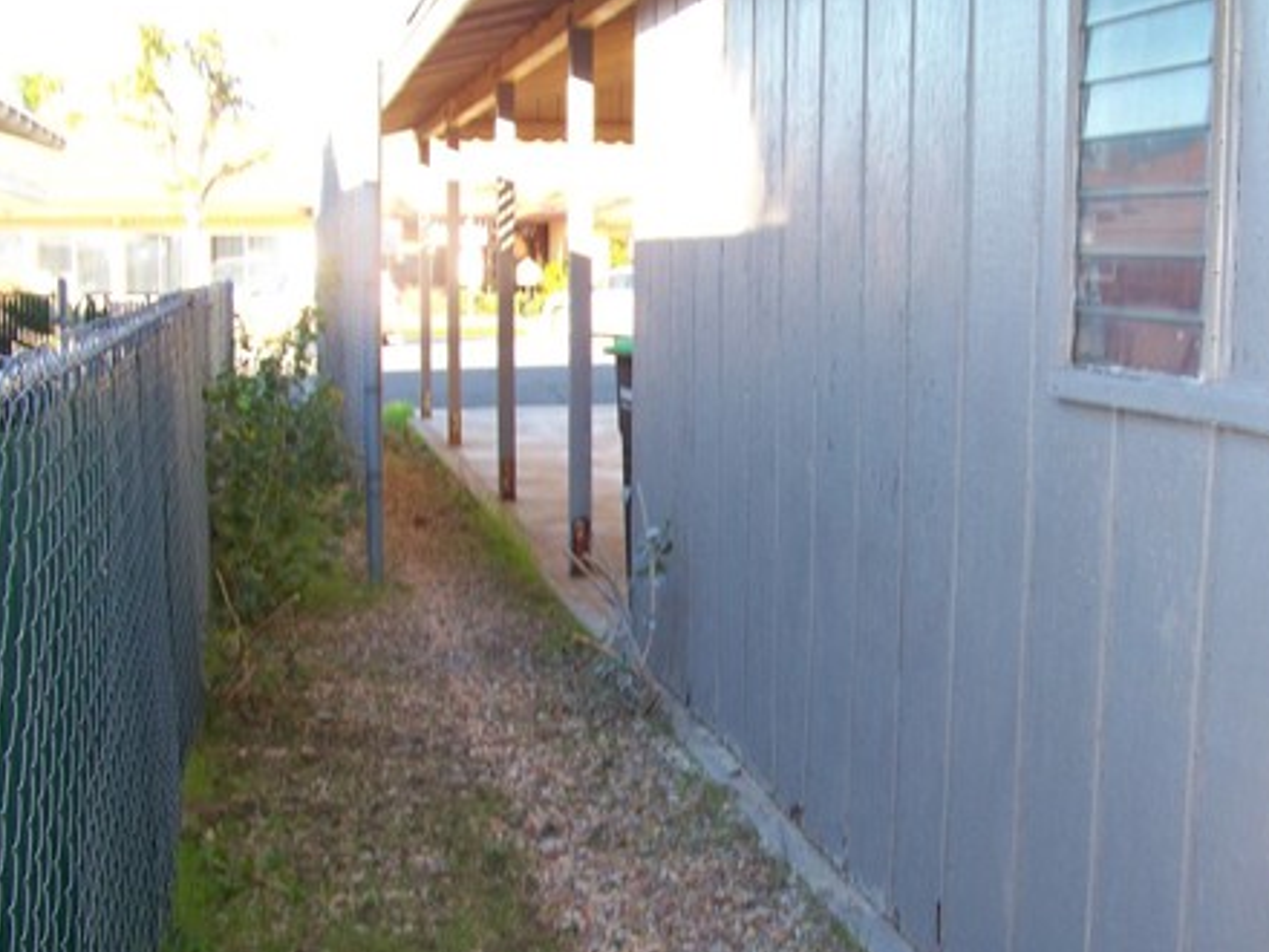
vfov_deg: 30.2
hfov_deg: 39.4
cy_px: 583
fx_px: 1760
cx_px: 805
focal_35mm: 48
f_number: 3.6
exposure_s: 1/50
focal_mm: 5.85
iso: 64
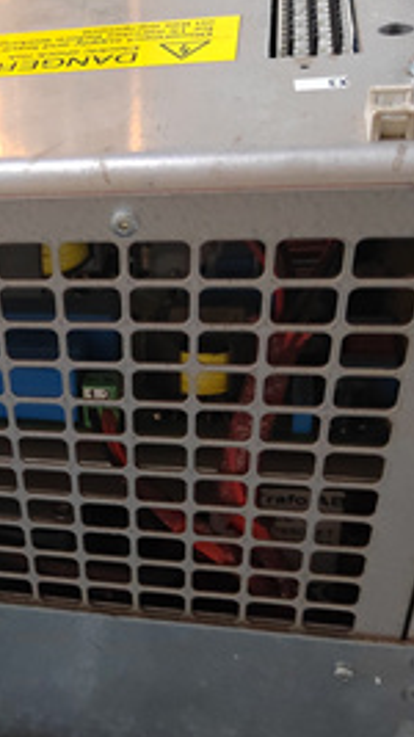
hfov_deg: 23.2
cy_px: 460
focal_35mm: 47
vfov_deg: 43.4
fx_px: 918
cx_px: -88
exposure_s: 1/50
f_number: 1.9
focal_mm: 5.52
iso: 3250
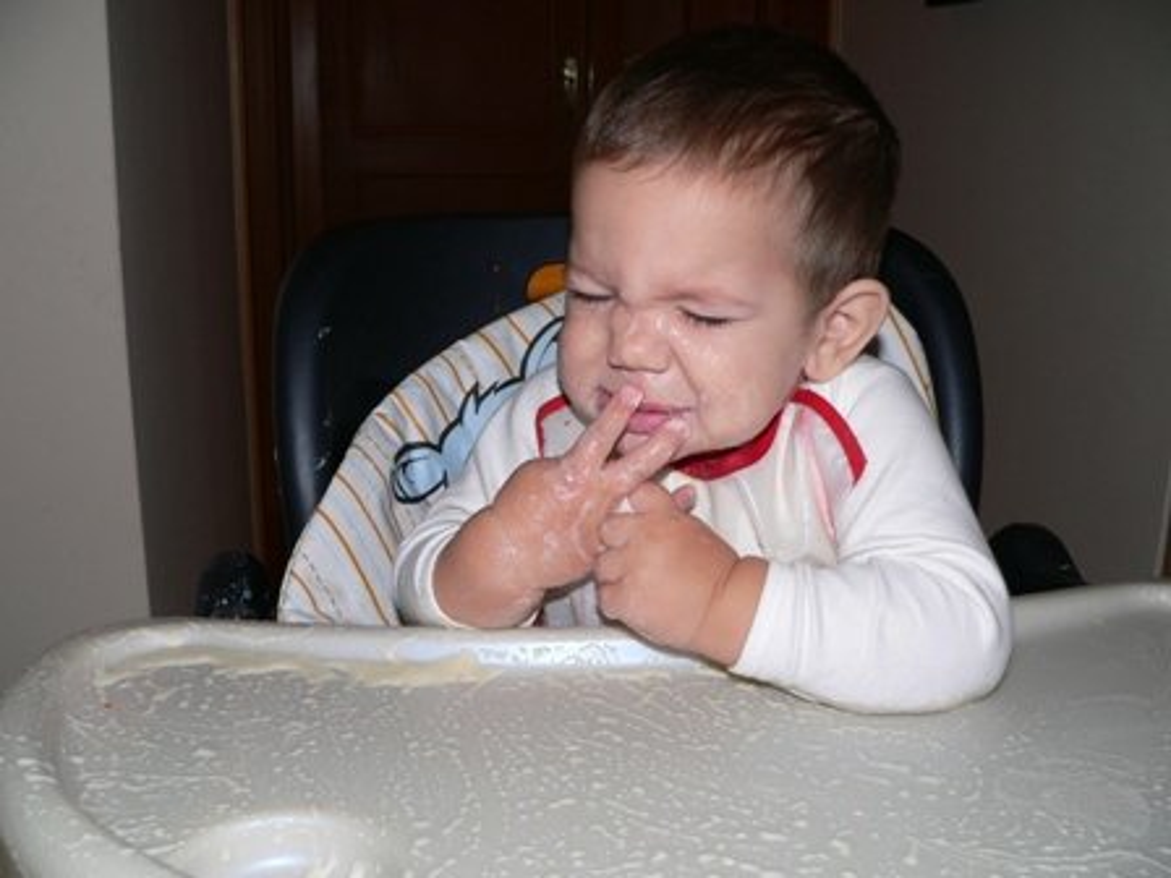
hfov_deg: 51.4
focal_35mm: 36
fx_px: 1218
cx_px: 586
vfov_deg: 39.7
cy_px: 439
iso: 100
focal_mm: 6
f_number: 2.8
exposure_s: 1/200
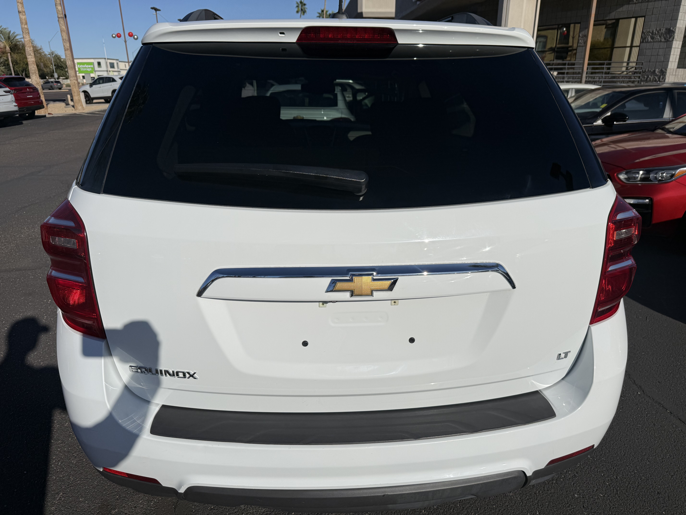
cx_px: 343
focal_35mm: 24
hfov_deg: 71.6
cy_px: 258
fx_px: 476
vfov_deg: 56.8
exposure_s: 1/14286
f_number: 1.78
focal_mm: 6.76
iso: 64
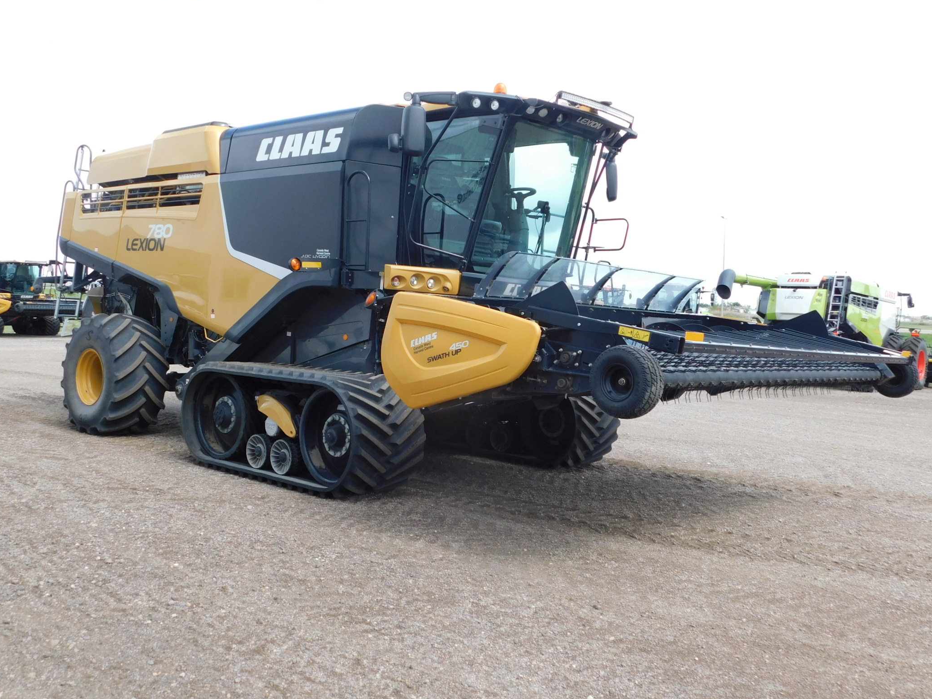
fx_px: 889
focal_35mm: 33
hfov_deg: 55.3
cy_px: 342
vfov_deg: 42.9
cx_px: 436
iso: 125
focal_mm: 5.3
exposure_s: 1/500
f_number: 3.2
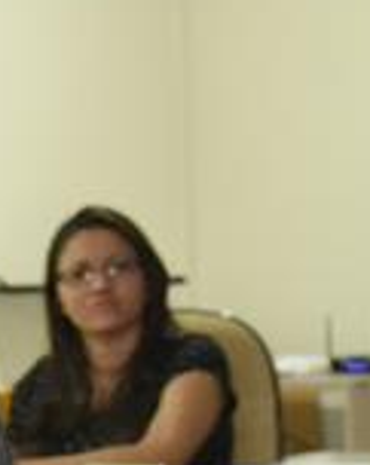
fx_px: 2856
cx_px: -135
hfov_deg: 7.3
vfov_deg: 9.2
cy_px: 519
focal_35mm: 208
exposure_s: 1/60
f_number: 4.5
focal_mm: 35
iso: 2800
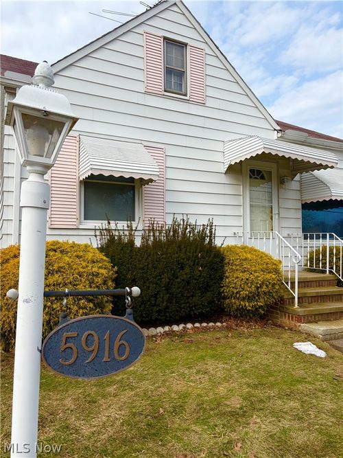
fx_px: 344
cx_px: 172
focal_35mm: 26
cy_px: 229
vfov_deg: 67.3
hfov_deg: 53.0
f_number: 1.6
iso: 50
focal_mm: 5.96
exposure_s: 1/2639
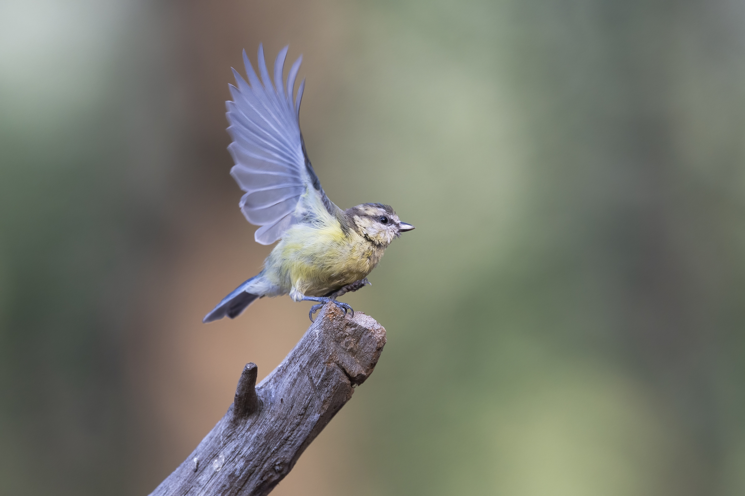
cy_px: 248
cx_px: 372
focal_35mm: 600
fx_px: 12411
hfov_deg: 3.4
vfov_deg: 2.3
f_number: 5.6
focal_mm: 600
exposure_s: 1/1600
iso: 2000
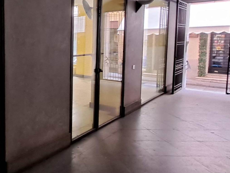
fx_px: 219
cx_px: -1
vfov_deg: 42.6
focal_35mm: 33
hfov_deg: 46.2
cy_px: 66
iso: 320
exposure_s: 1/25
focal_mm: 1.13
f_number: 2.2
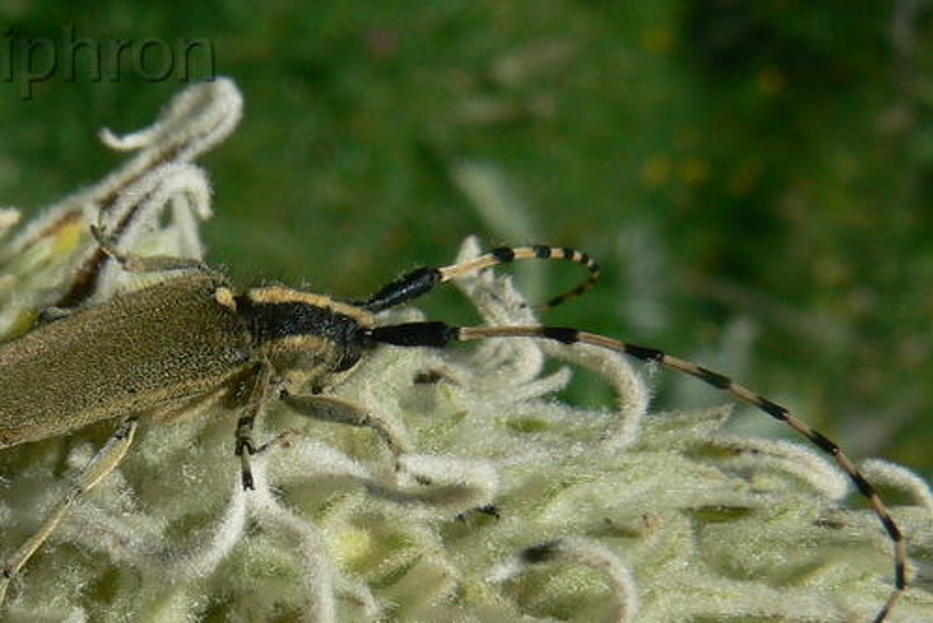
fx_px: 1167
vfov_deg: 29.8
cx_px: 374
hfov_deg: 43.4
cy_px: 369
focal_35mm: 45
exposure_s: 1/500
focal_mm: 6
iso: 80
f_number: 7.1
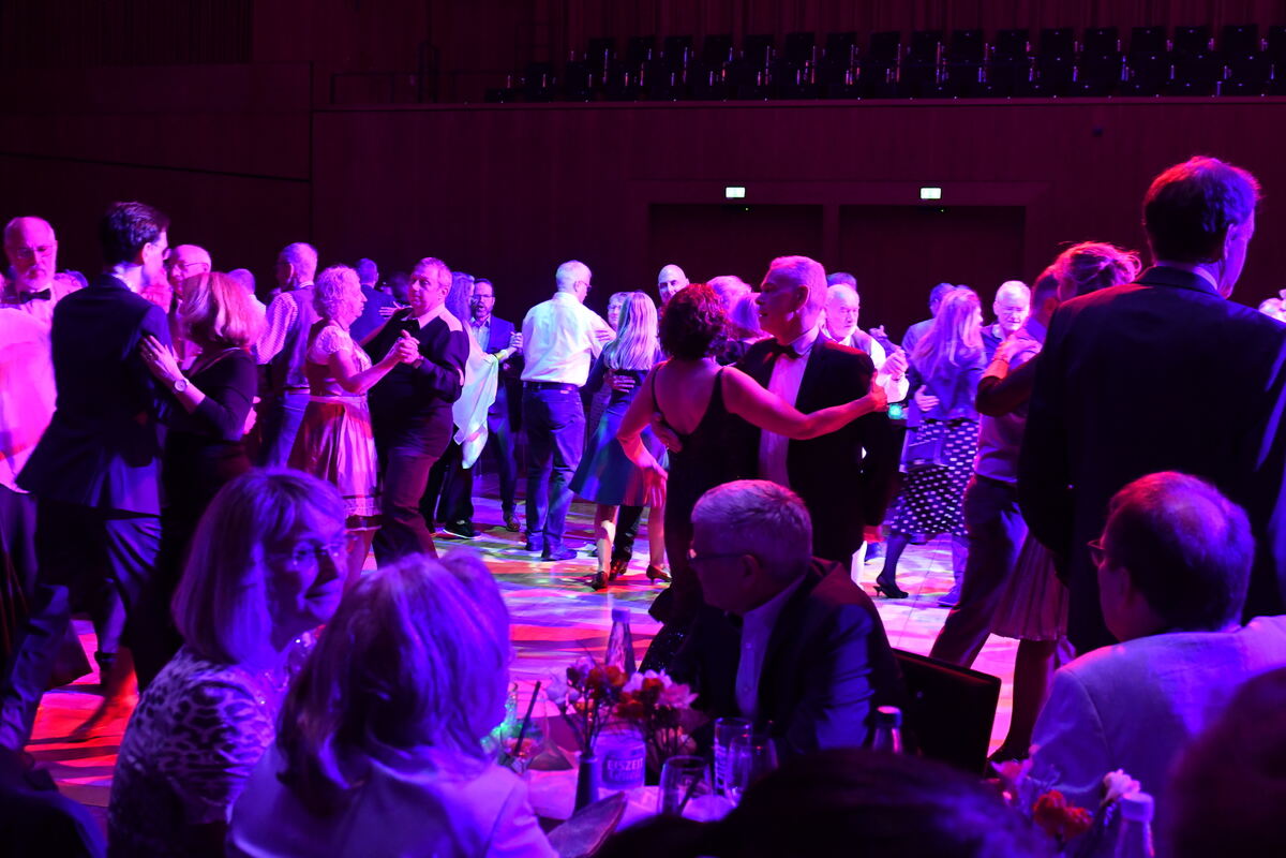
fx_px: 1500
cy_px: 429
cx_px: 643
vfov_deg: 31.9
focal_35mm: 42
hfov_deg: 46.4
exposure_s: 1/60
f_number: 4
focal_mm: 28
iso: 2500
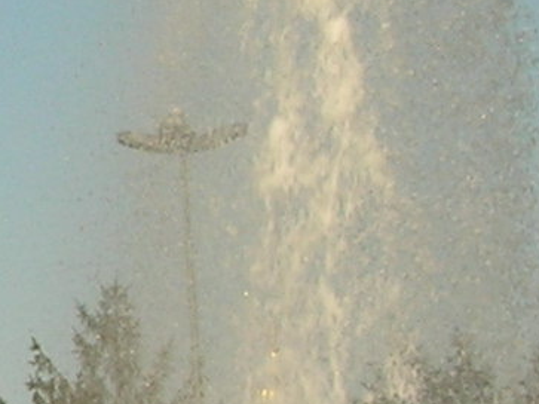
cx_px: -808
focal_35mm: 243
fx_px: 3782
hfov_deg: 7.5
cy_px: 156
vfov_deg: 6.1
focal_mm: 5.7
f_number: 4.9
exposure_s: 1/360
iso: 50
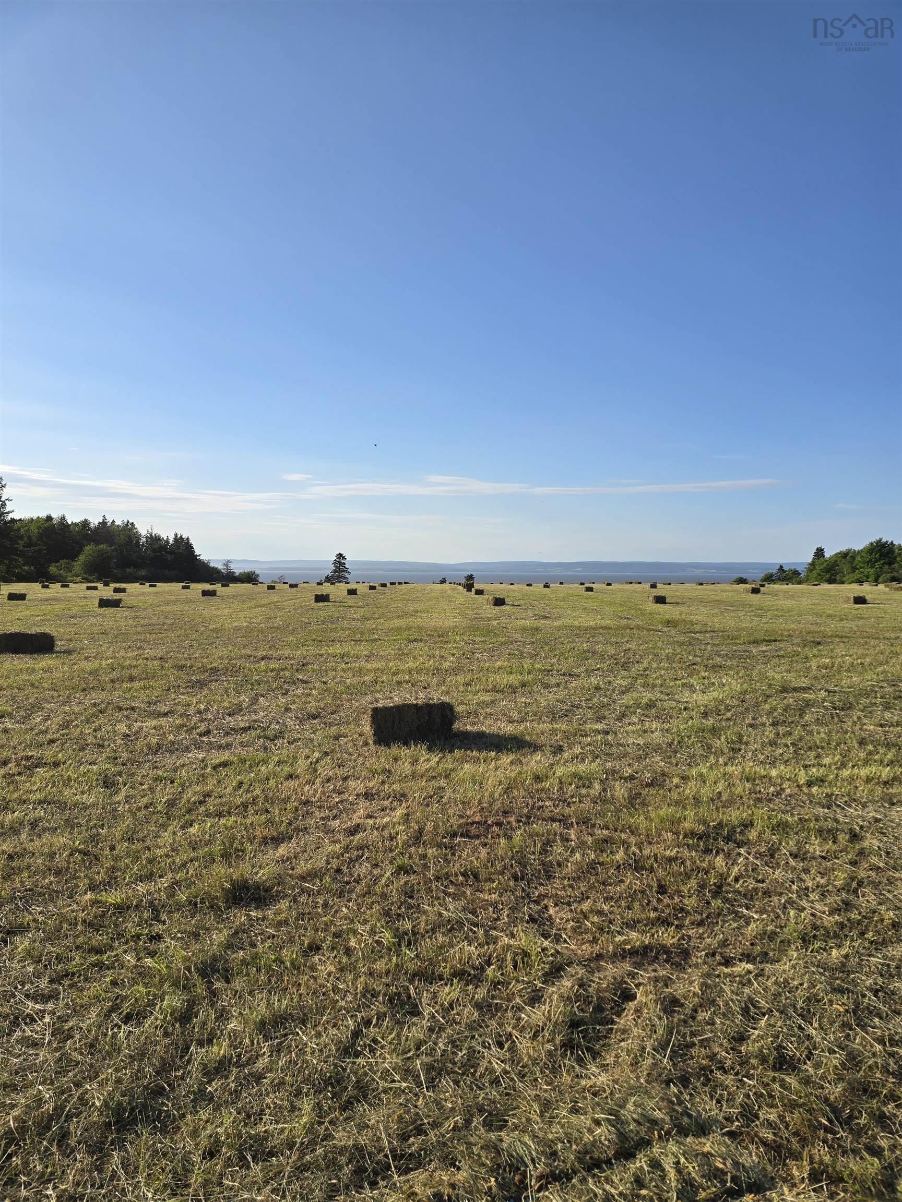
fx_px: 799
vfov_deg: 73.9
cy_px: 601
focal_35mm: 23
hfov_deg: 58.9
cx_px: 451
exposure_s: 1/976
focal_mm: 6.3
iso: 12
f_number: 1.7
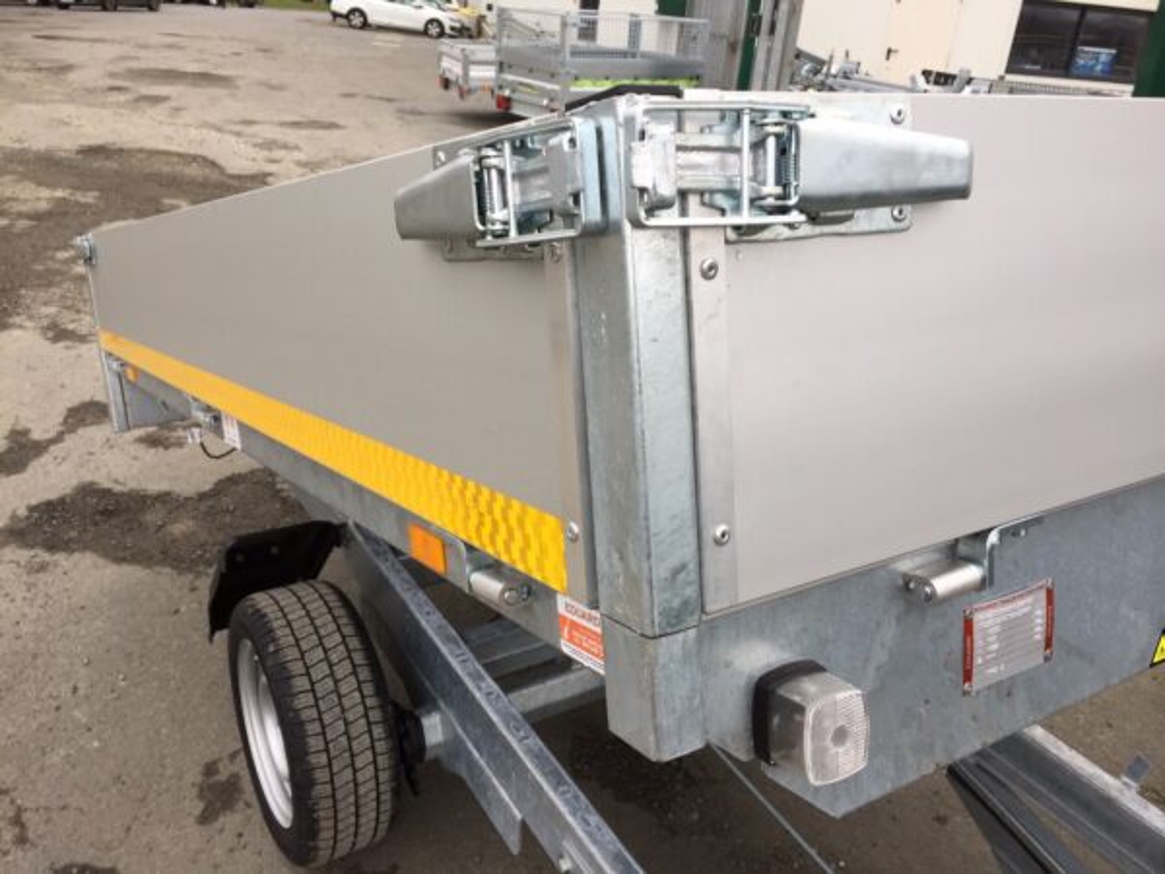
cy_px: 437
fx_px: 976
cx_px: 582
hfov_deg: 61.7
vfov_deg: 48.2
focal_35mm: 29
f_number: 2.2
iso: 32
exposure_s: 1/100
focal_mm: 4.15
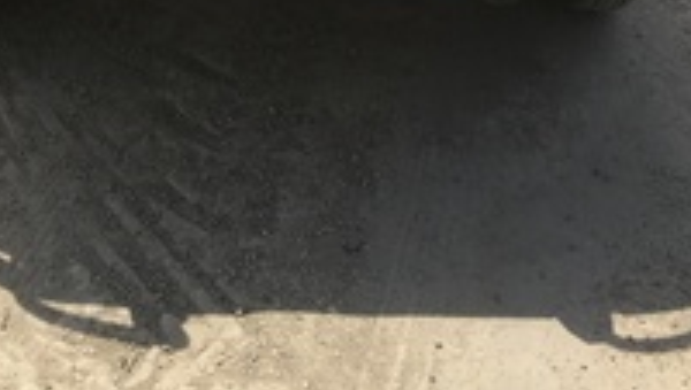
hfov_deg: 31.8
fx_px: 1192
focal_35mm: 65
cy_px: -318
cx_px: 185
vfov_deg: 15.8
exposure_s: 1/2564
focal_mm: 4.15
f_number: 2.2
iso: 25
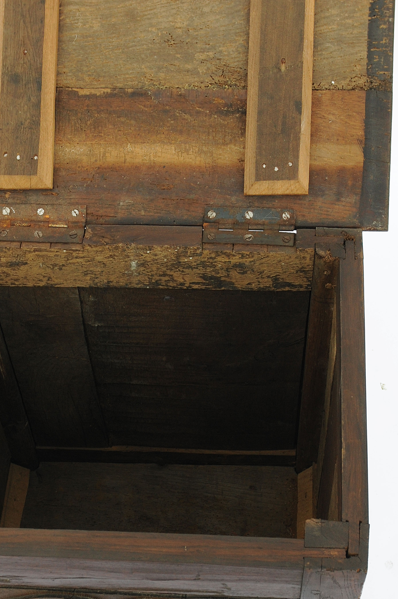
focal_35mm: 57
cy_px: 294
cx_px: 129
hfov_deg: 23.6
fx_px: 947
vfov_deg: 35.1
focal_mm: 24
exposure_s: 1/160
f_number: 4.5
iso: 250
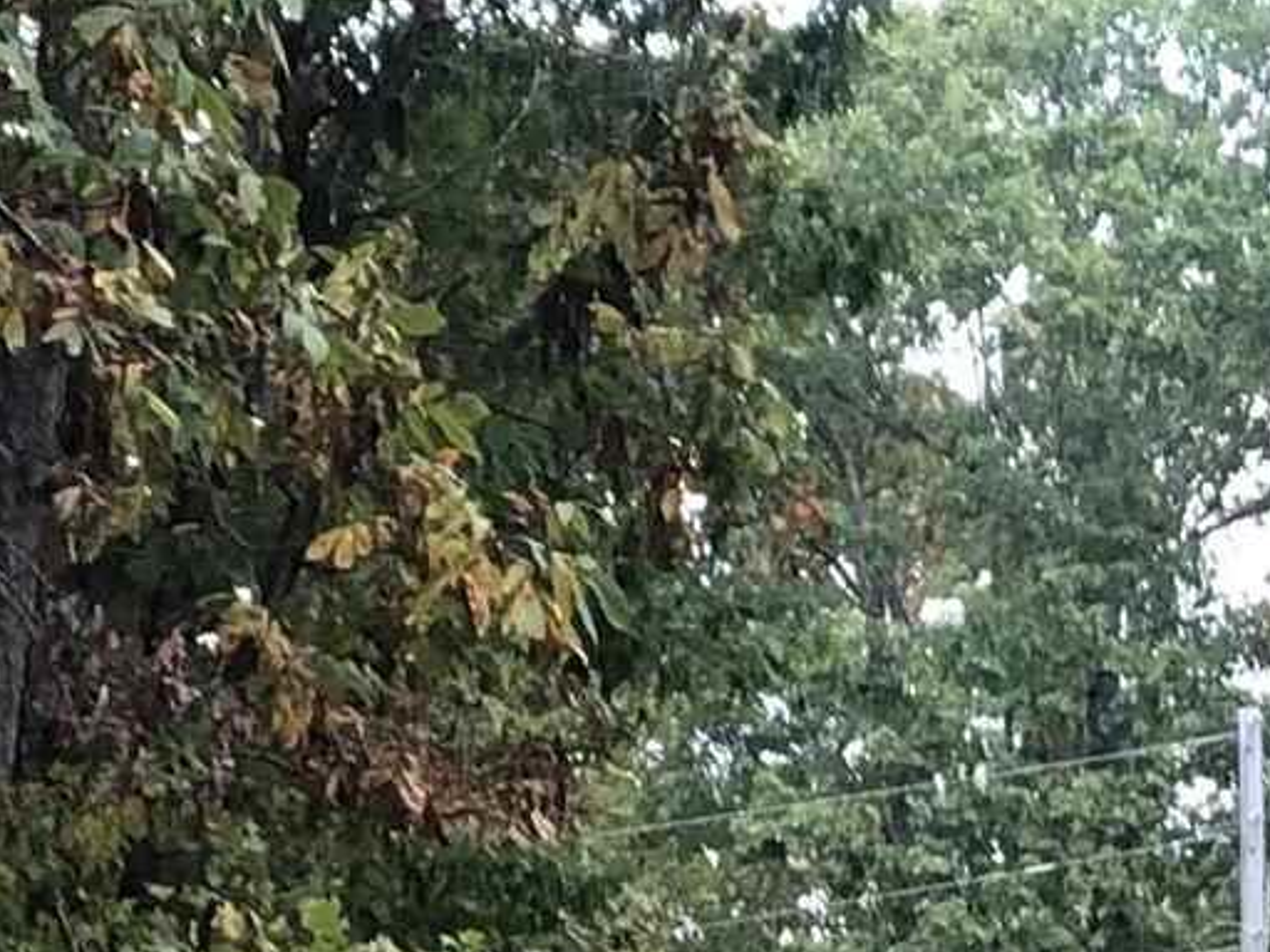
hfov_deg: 11.8
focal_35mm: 168
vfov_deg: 8.5
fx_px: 6164
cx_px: 429
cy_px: 1735
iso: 40
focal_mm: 3.99
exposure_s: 1/20
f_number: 1.8
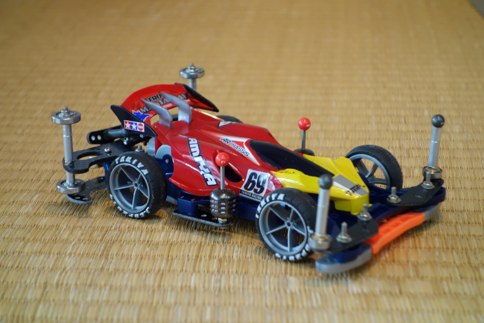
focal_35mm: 100
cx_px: 242
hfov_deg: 20.4
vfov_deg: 13.7
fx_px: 1344
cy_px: 162
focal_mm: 37.1
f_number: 4.9
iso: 800
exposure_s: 1/60
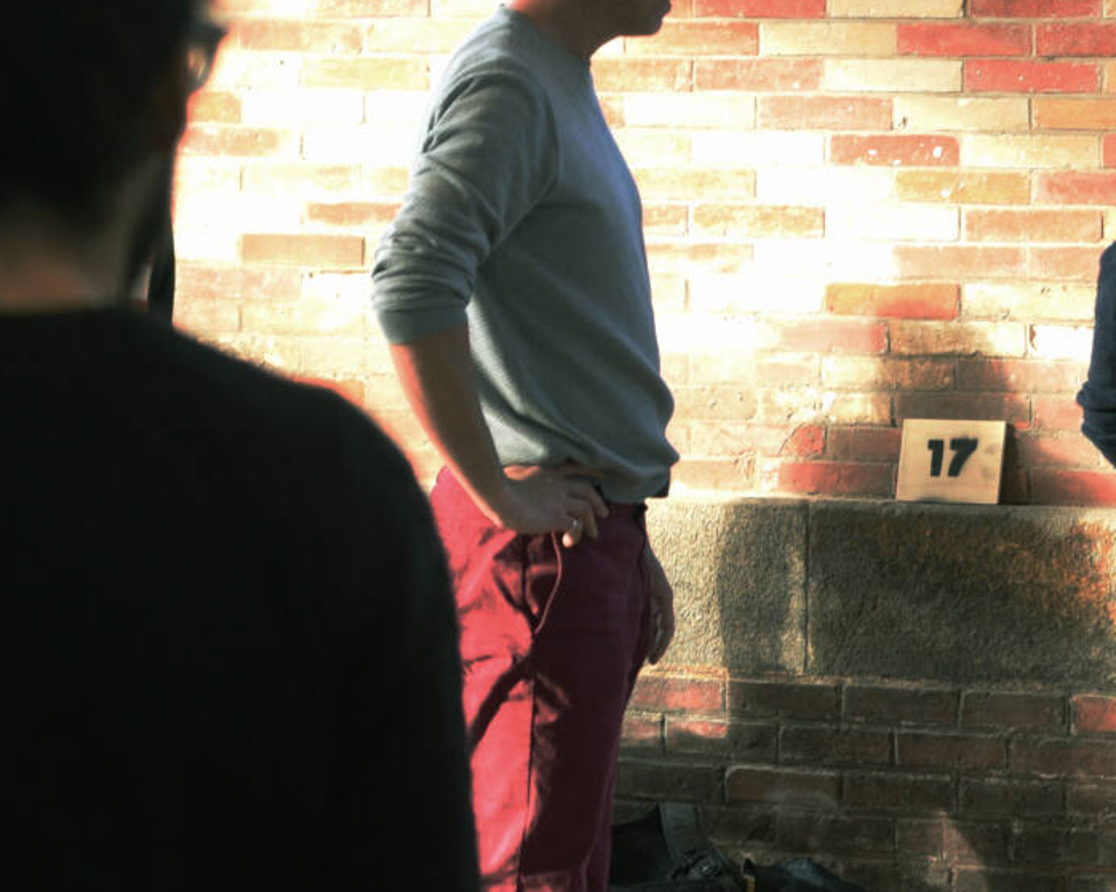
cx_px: 1092
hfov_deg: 14.1
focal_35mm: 135
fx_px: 4458
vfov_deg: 11.4
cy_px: 639
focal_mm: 62
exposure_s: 1/100
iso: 800
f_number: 4.5
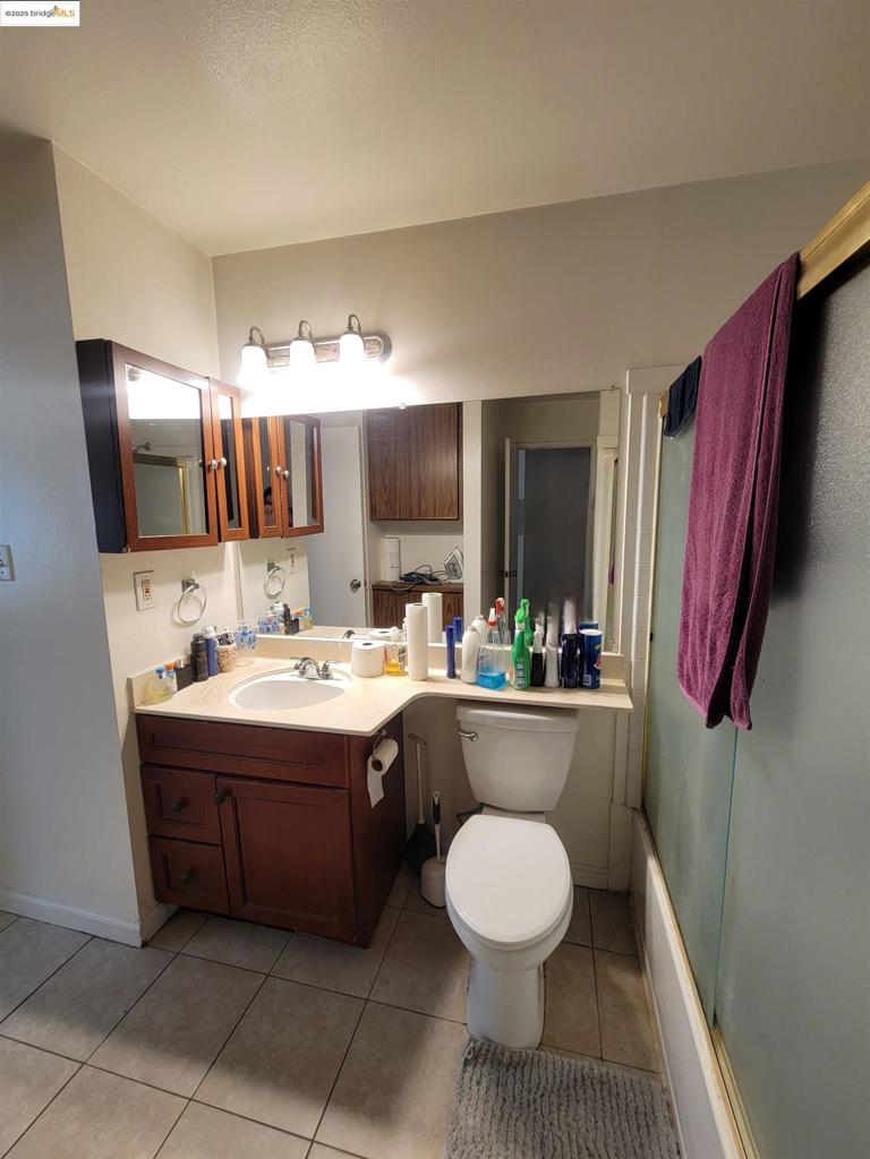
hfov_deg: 89.9
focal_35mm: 13
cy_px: 580
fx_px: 436
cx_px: 435
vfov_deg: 106.2
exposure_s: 1/60.2
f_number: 2.2
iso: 100
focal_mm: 2.2
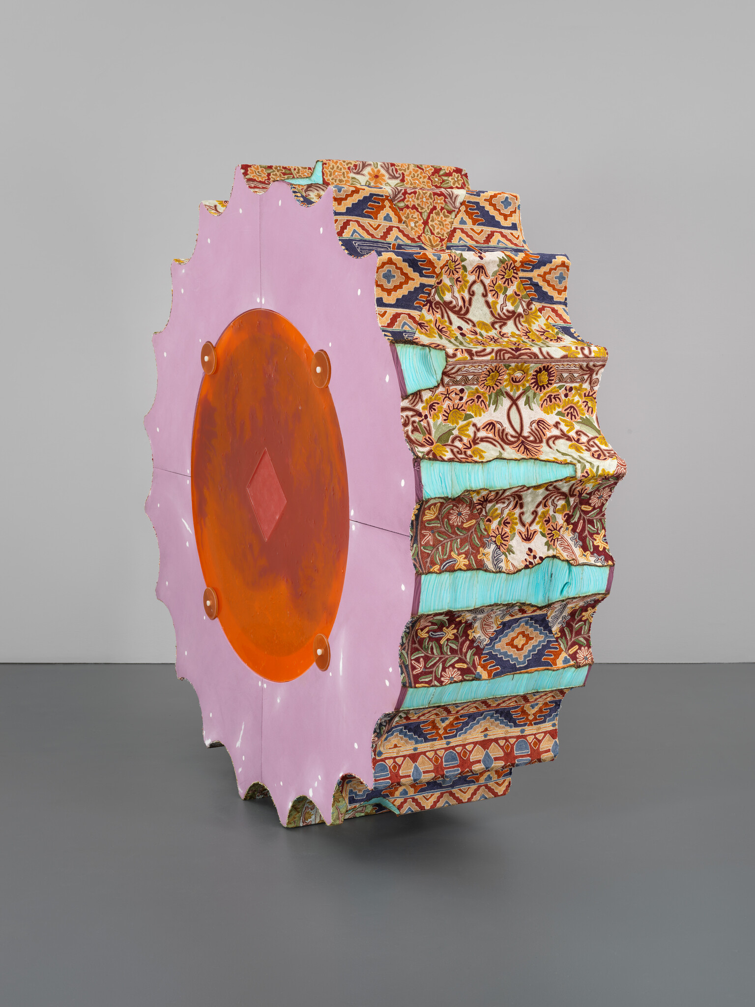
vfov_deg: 37.5
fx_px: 1483
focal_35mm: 51
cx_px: 378
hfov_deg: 28.6
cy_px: 504
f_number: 13
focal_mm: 80
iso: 64
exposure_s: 1/125
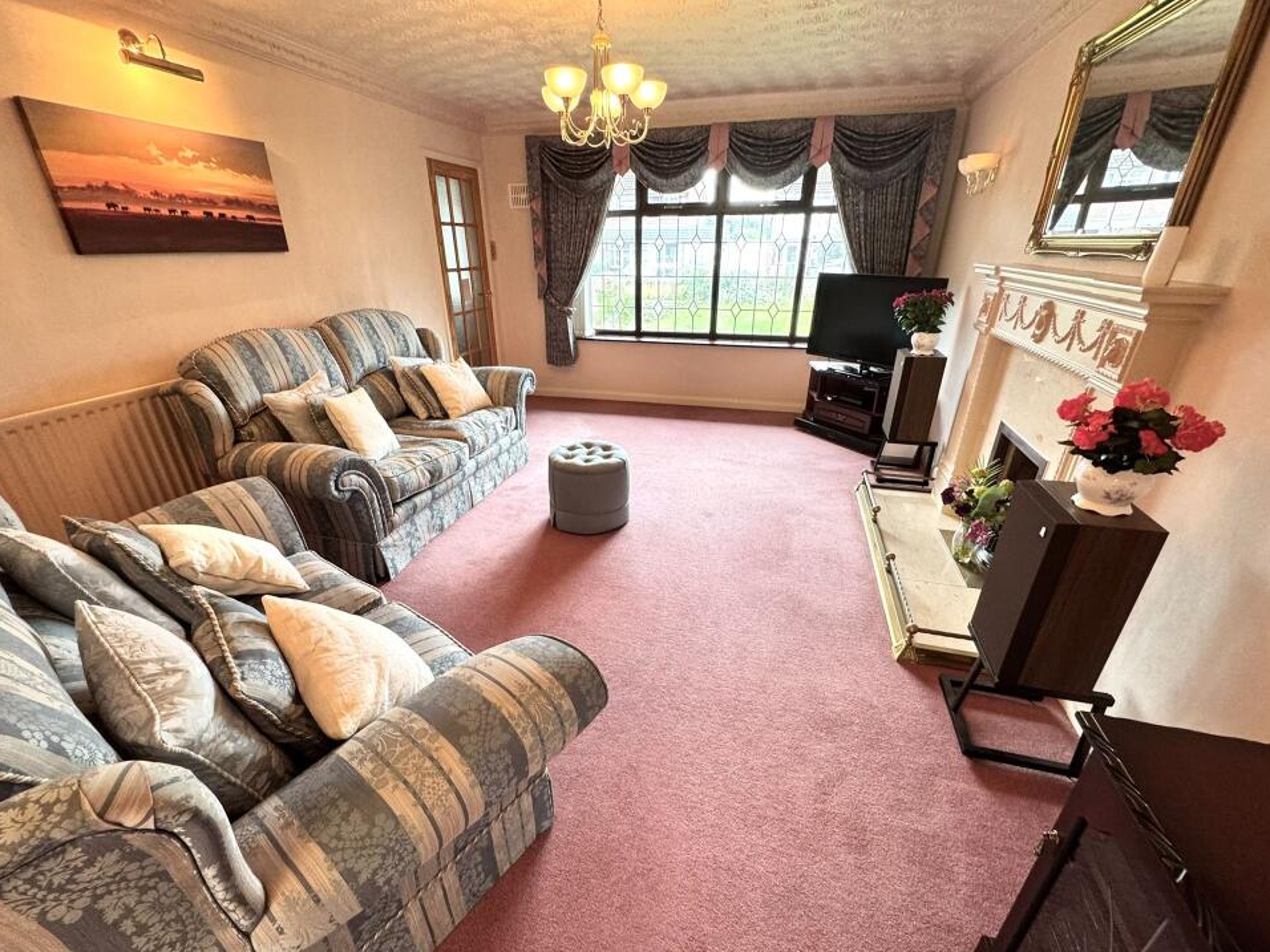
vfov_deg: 81.6
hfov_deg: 98.2
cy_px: 509
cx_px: 624
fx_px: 550
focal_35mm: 15
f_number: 2.2
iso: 250
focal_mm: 2.22
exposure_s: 1/50
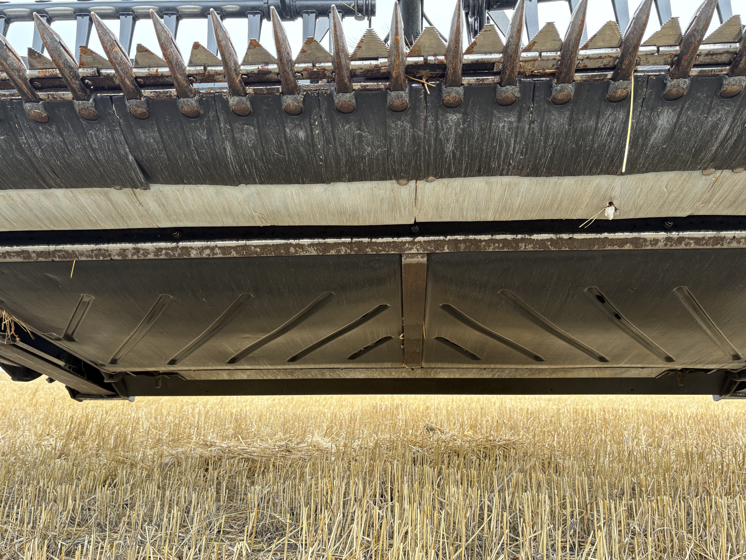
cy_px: 275
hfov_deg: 65.3
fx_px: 582
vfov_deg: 51.4
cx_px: 367
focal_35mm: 27
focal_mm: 5.96
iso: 50
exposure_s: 1/224
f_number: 1.6
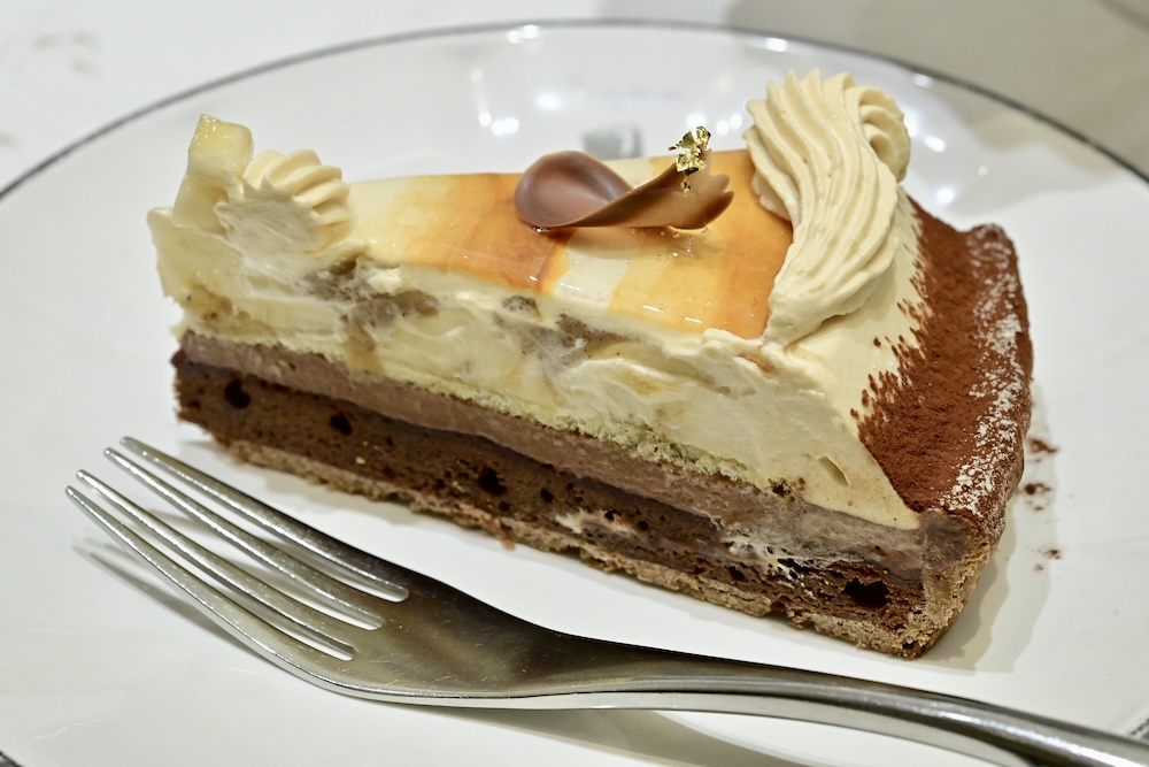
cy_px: 384
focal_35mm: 60
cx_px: 574
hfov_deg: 33.4
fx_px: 1915
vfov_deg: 22.6
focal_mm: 60
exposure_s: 1/160
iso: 6400
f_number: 10
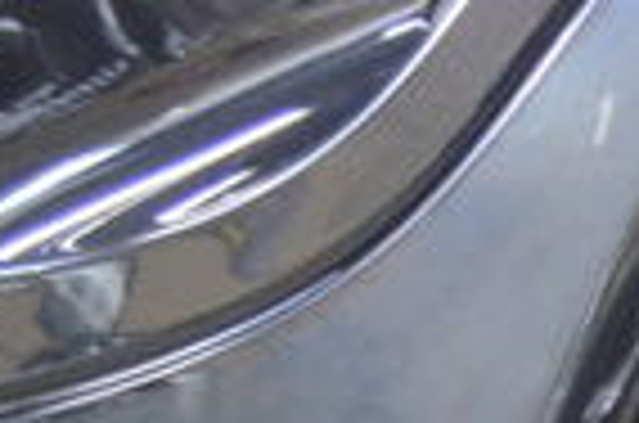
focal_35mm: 216
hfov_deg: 8.1
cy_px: 878
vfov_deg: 6.1
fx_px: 3825
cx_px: 1912
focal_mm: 20
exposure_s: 1/30
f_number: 3.8
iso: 2800
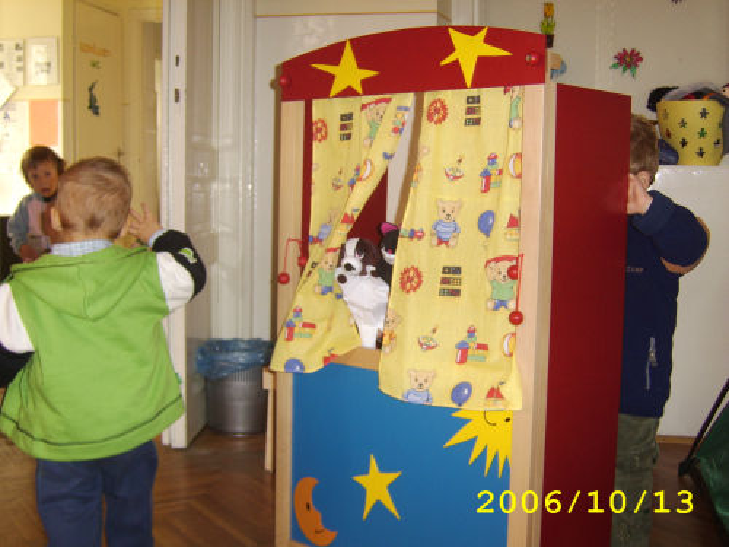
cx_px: 364
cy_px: 274
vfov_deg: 37.7
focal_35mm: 38
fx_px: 800
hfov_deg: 49.0
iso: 200
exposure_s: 1/60
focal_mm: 9.86
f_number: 2.7
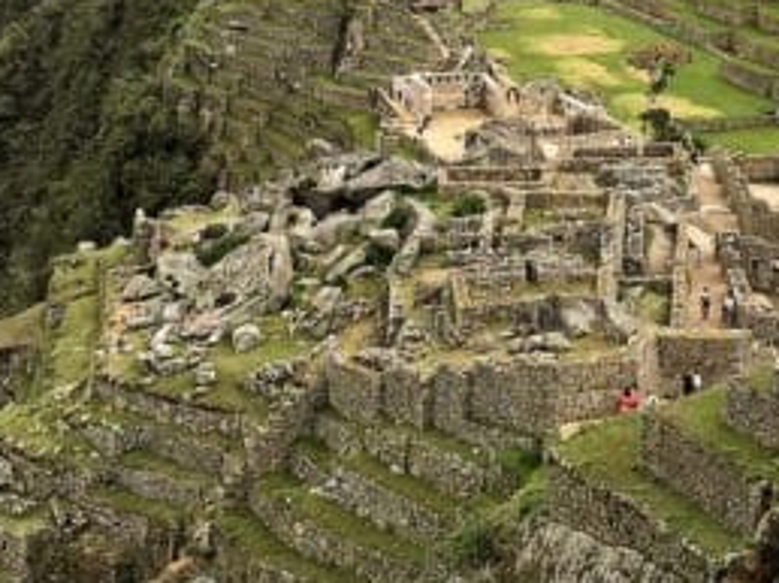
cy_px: -94
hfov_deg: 21.2
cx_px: 752
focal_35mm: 90
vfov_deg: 15.8
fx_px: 2023
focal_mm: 4.15
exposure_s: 1/1183
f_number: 2.2
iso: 25
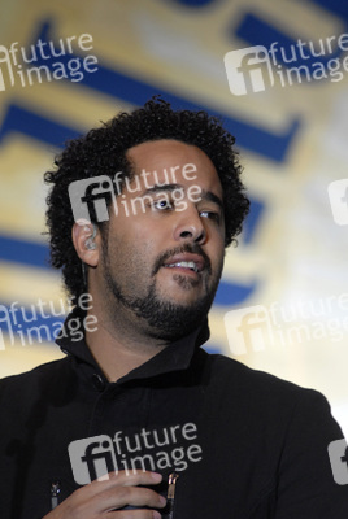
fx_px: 6502
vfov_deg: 4.6
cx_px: 174
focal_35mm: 450
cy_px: 260
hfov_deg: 3.1
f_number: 5.6
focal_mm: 300
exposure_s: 1/80
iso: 800
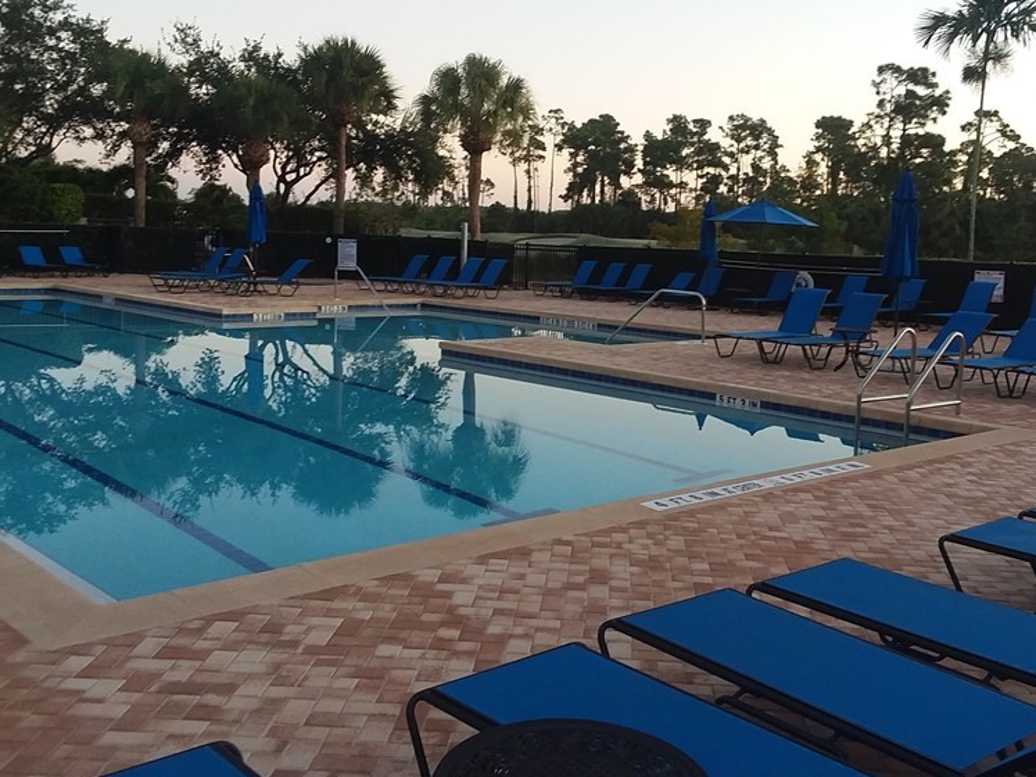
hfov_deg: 50.1
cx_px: 569
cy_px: 316
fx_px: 1107
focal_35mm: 37
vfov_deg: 38.5
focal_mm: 2.91
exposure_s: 1/30
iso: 50
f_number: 1.9
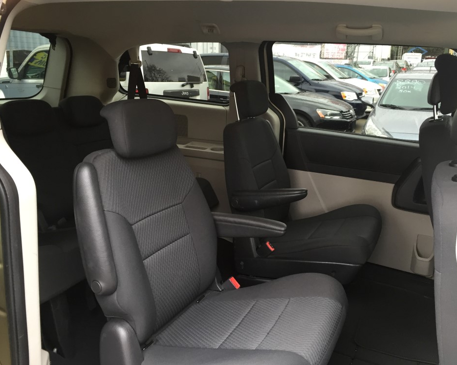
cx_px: 248
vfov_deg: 47.1
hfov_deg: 57.1
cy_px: 180
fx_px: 419
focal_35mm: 31
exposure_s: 1/30
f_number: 2.2
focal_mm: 4.15
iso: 64
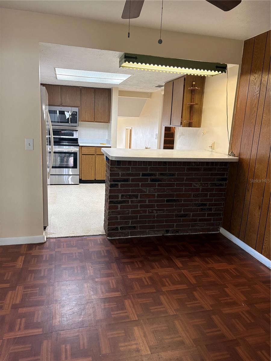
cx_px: 136
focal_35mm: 26
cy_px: 180
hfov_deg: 53.1
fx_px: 271
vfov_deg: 67.3
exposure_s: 1/60
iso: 250
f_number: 1.6
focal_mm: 5.96
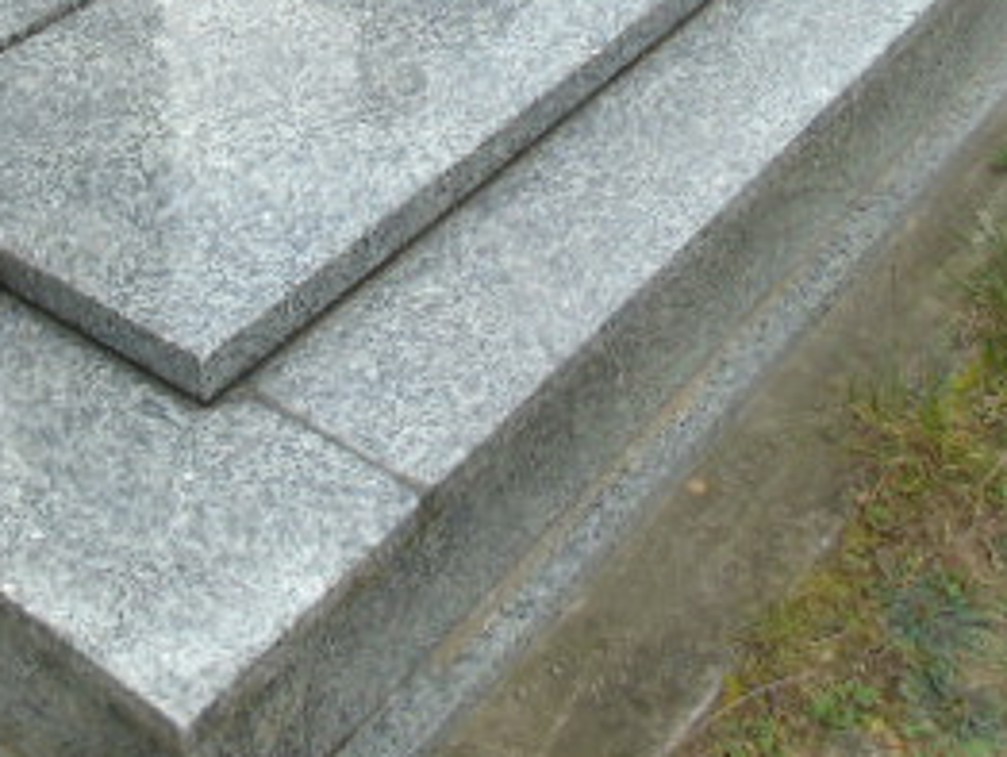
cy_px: -150
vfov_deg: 22.2
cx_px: 292
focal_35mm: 61
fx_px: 1776
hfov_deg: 31.3
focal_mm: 4.4
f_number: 3.4
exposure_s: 1/100
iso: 80
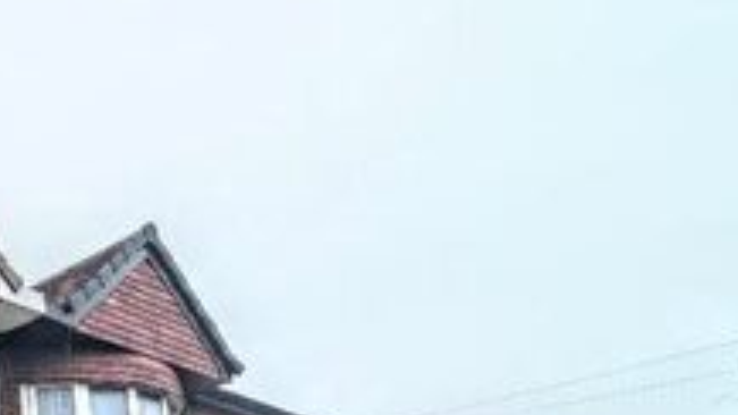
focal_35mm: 42
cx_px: -379
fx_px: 822
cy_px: 645
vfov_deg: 22.5
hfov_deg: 28.9
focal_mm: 2.02
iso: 52
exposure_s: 1/456
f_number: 1.7
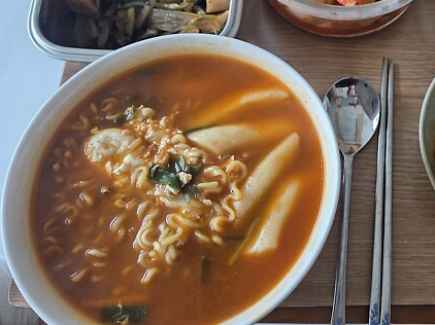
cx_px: 336
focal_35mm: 36
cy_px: 89
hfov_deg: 49.0
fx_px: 452
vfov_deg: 38.8
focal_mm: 5.4
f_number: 1.8
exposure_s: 1/120
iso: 80
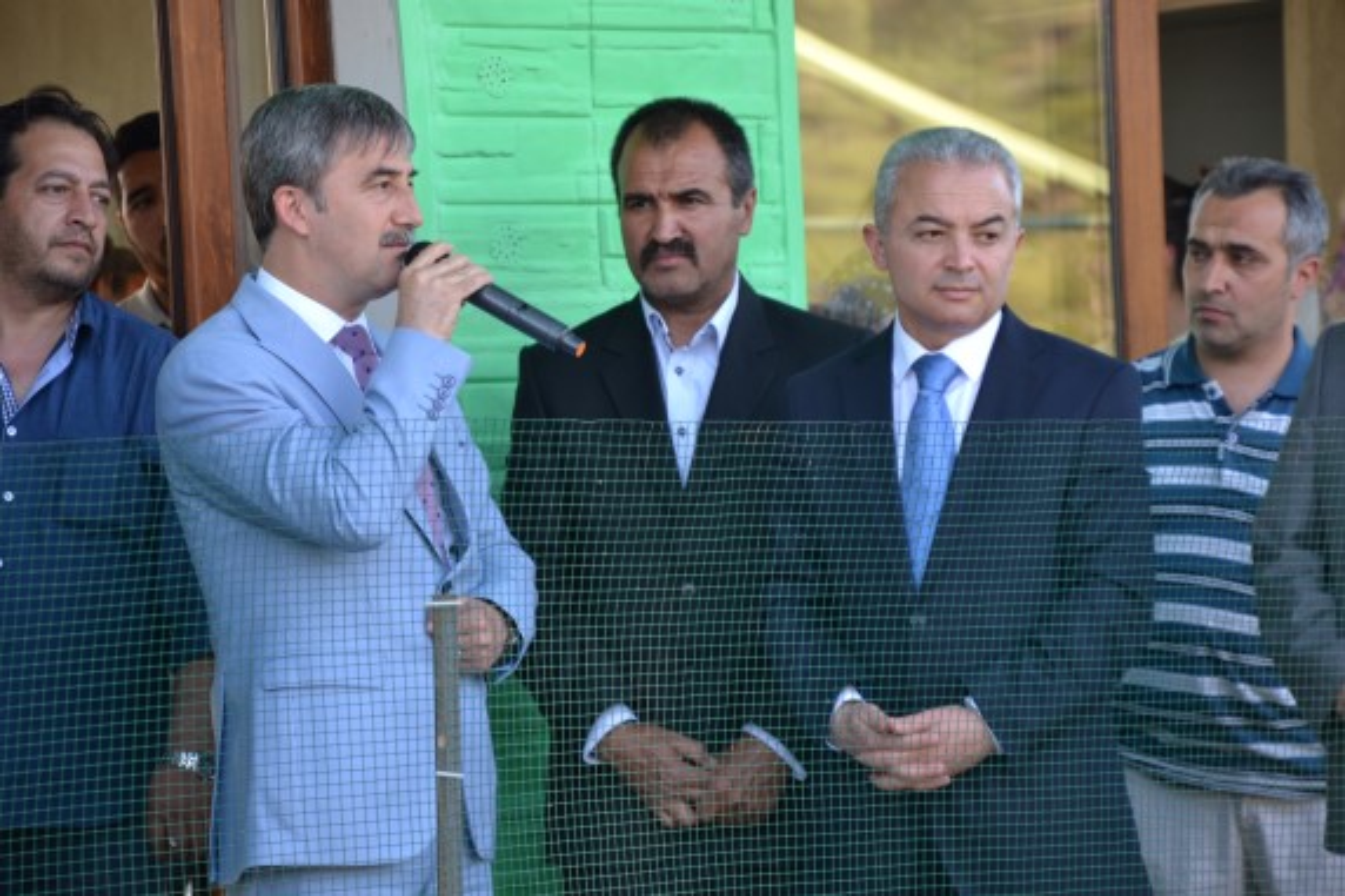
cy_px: 448
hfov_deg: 13.0
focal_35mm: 158
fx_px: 5882
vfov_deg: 8.7
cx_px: 672
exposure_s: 1/100
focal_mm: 105
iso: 400
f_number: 5.6
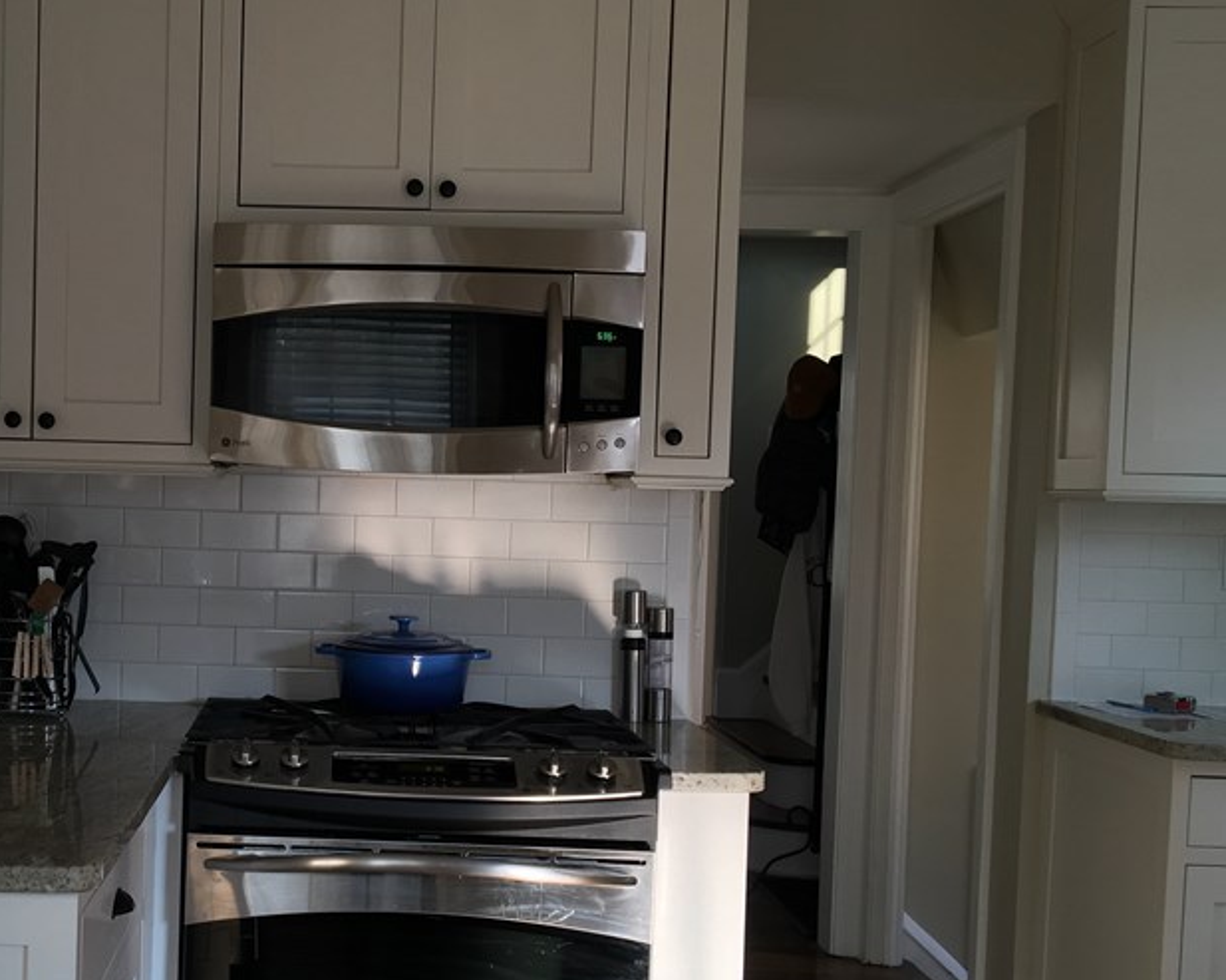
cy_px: 586
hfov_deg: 38.5
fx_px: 1705
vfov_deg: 32.0
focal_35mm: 47
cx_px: 308
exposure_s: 1/60
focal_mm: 4.15
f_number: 2.2
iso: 32
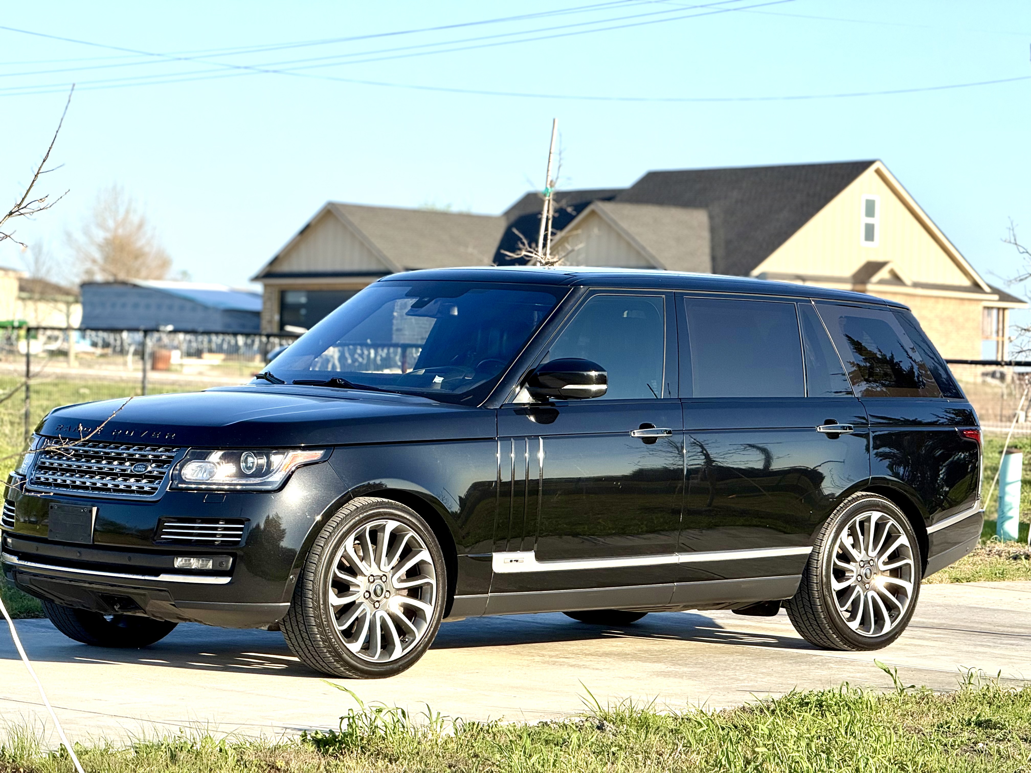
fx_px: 3574
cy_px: 386
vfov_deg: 12.3
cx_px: 516
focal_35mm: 120
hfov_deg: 16.4
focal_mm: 15.66
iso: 50
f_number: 2.8
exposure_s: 1/990
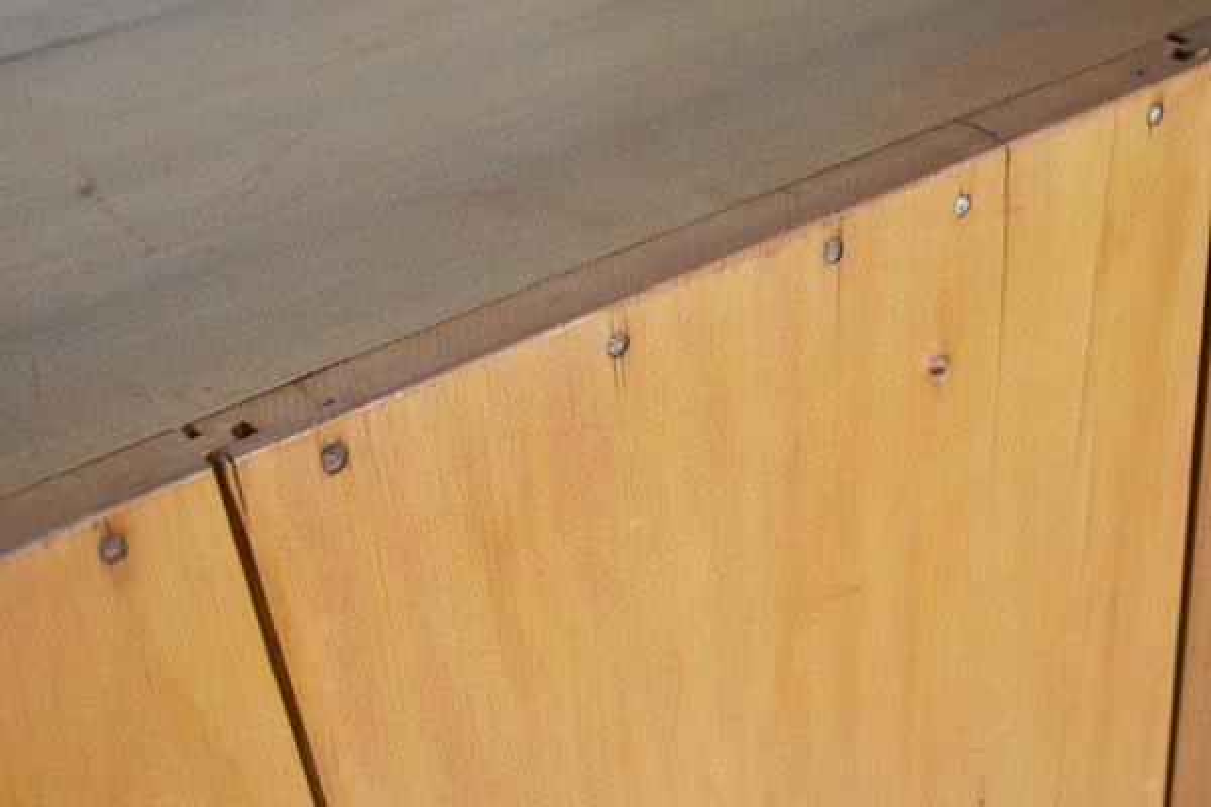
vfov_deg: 36.9
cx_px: 606
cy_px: 404
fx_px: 1211
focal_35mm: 36
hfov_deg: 53.1
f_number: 4
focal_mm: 24
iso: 720
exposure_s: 1/60
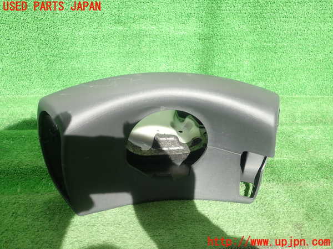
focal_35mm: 30
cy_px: 124
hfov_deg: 60.0
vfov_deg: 46.8
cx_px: 166
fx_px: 289
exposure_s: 1/125
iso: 125
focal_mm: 5.5
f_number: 2.3
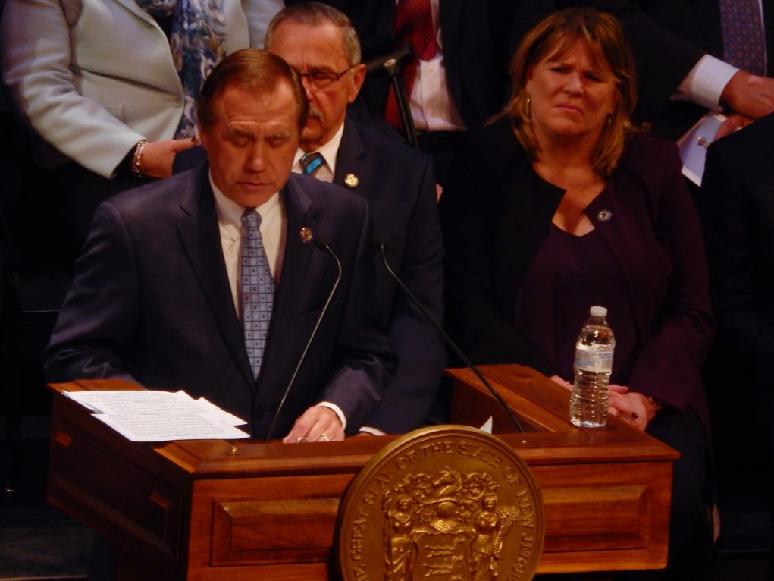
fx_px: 15139
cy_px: 290
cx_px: 387
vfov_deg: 2.2
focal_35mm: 677
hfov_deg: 2.9
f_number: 5.8
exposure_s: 1/125
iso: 200
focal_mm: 120
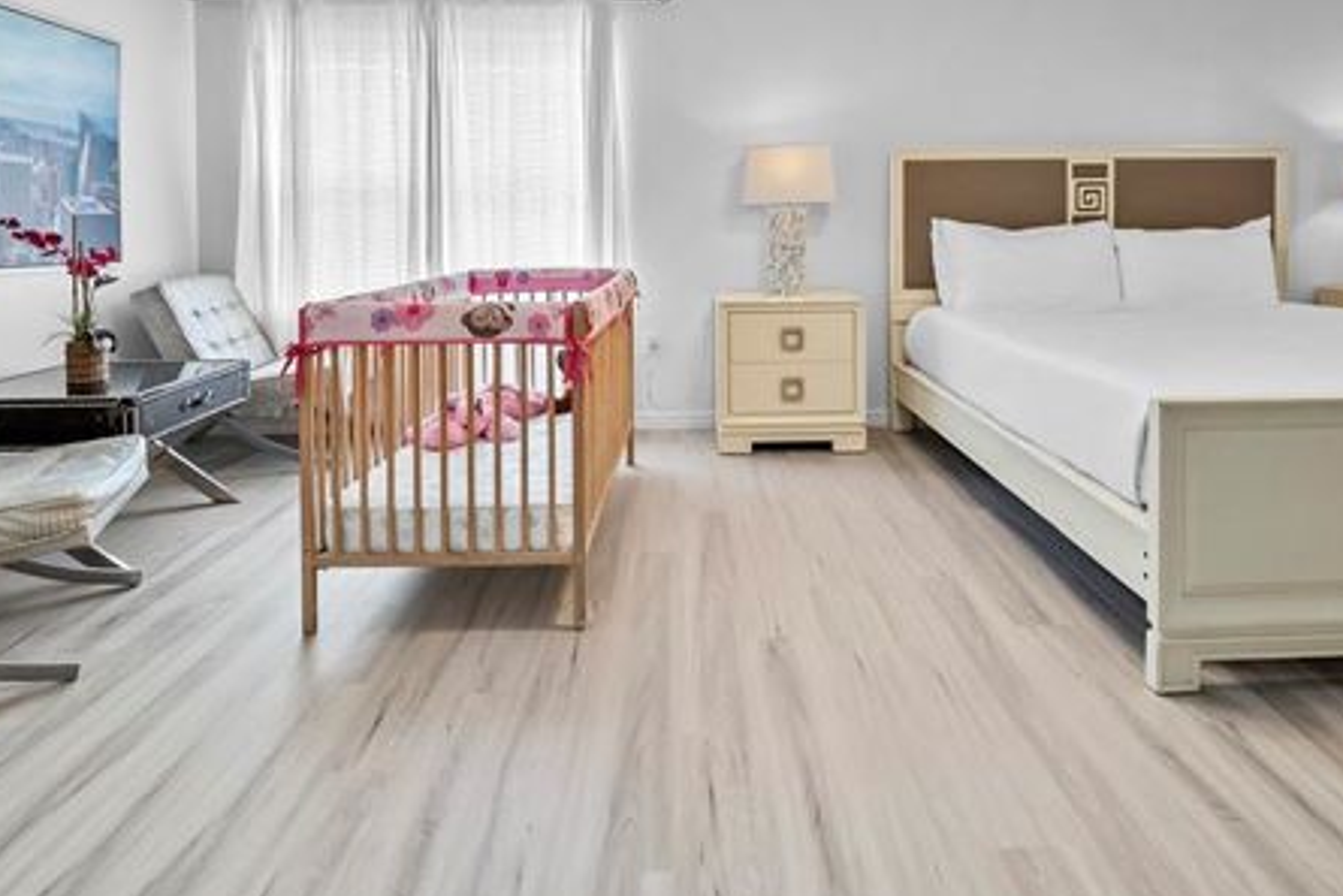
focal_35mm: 19
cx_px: 735
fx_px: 709
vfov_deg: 61.7
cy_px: 247
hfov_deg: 86.6
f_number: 6.3
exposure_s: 1/25
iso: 1600
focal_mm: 12
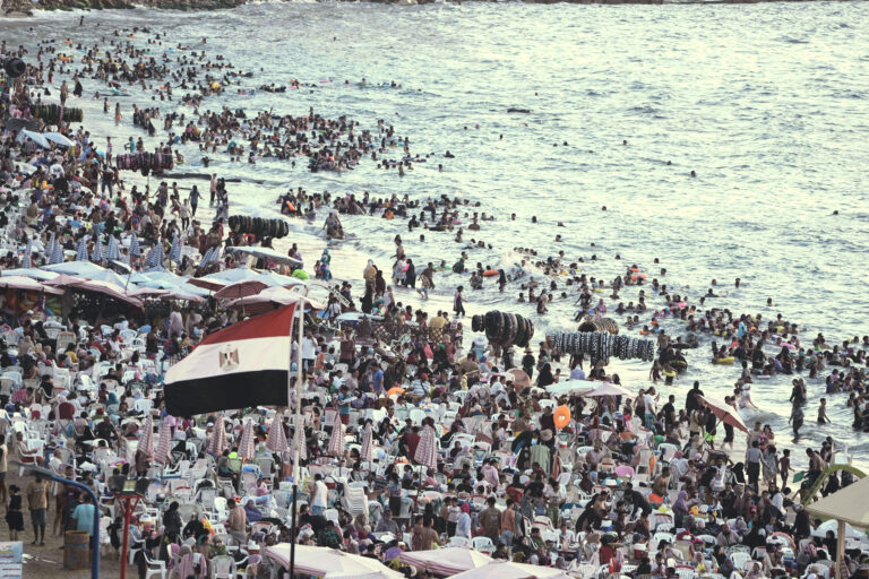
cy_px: 290
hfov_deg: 6.9
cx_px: 434
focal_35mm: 297
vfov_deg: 4.6
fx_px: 7169
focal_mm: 297
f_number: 5.6
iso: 500
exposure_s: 1/160
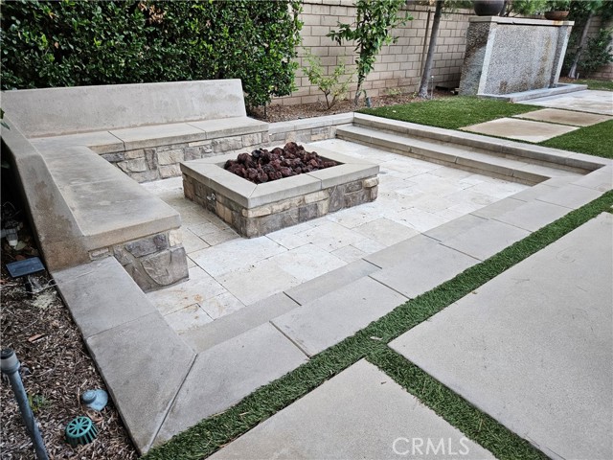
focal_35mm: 23
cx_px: 306
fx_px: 407
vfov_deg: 58.9
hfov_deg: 73.9
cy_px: 230
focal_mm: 5.4
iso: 160
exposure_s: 1/180
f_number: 1.8
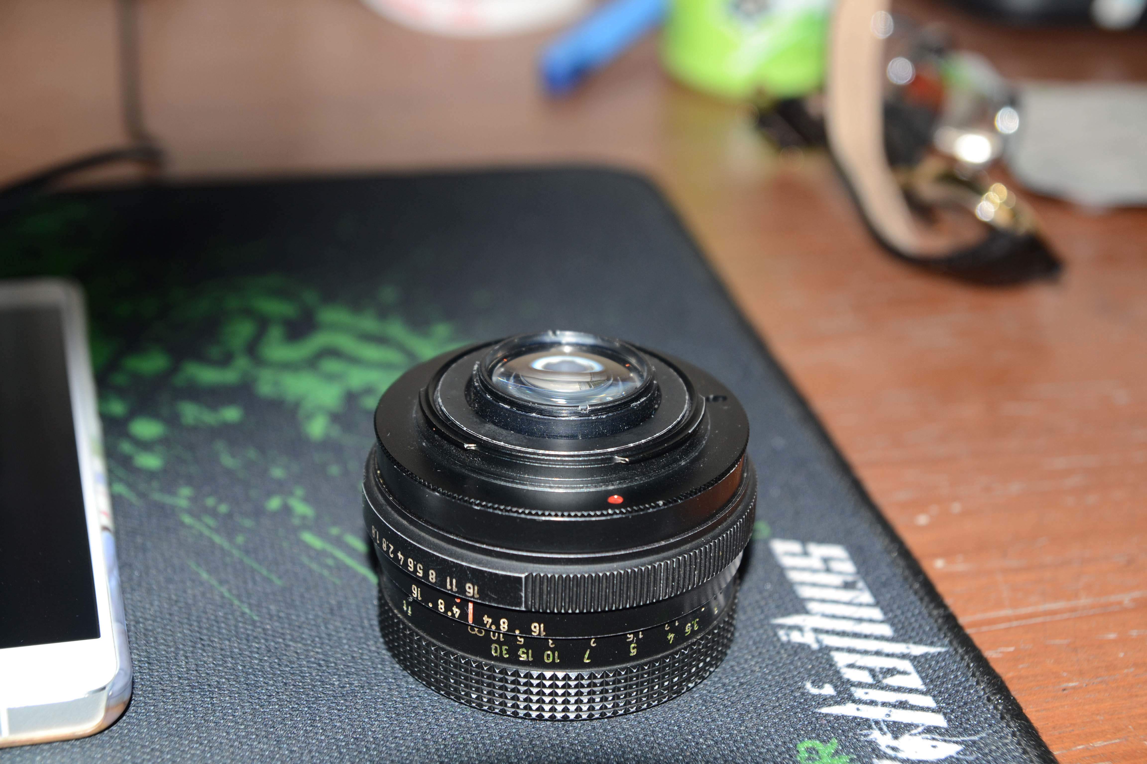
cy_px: 382
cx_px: 574
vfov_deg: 18.2
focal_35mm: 75
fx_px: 2389
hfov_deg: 27.0
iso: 100
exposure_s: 1/60
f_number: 4
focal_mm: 50
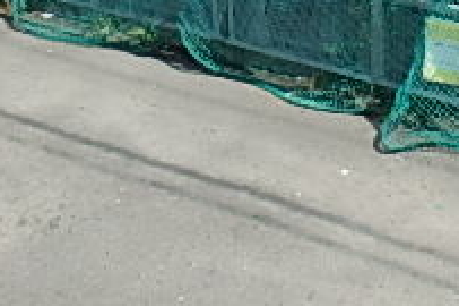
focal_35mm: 69
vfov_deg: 18.5
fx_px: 879
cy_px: -75
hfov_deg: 28.2
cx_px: 409
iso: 125
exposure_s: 1/800
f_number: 3.5
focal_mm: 3.7
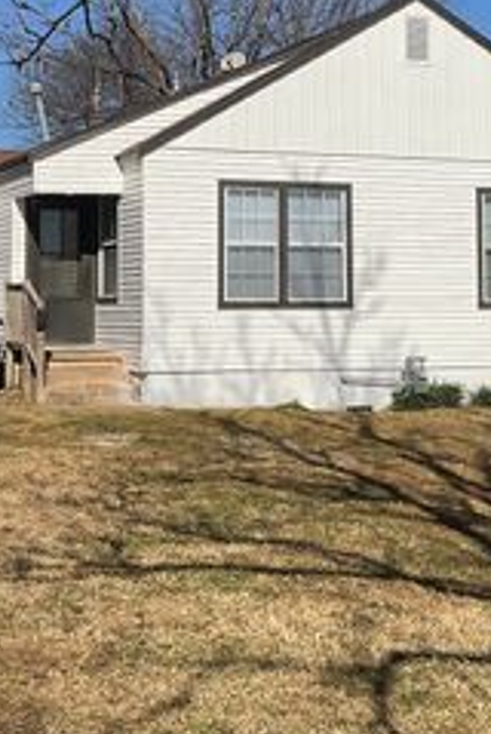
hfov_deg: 21.5
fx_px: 1285
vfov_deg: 31.5
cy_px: 217
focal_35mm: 63
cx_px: 157
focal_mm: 3
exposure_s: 1/4405
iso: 16
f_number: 1.8
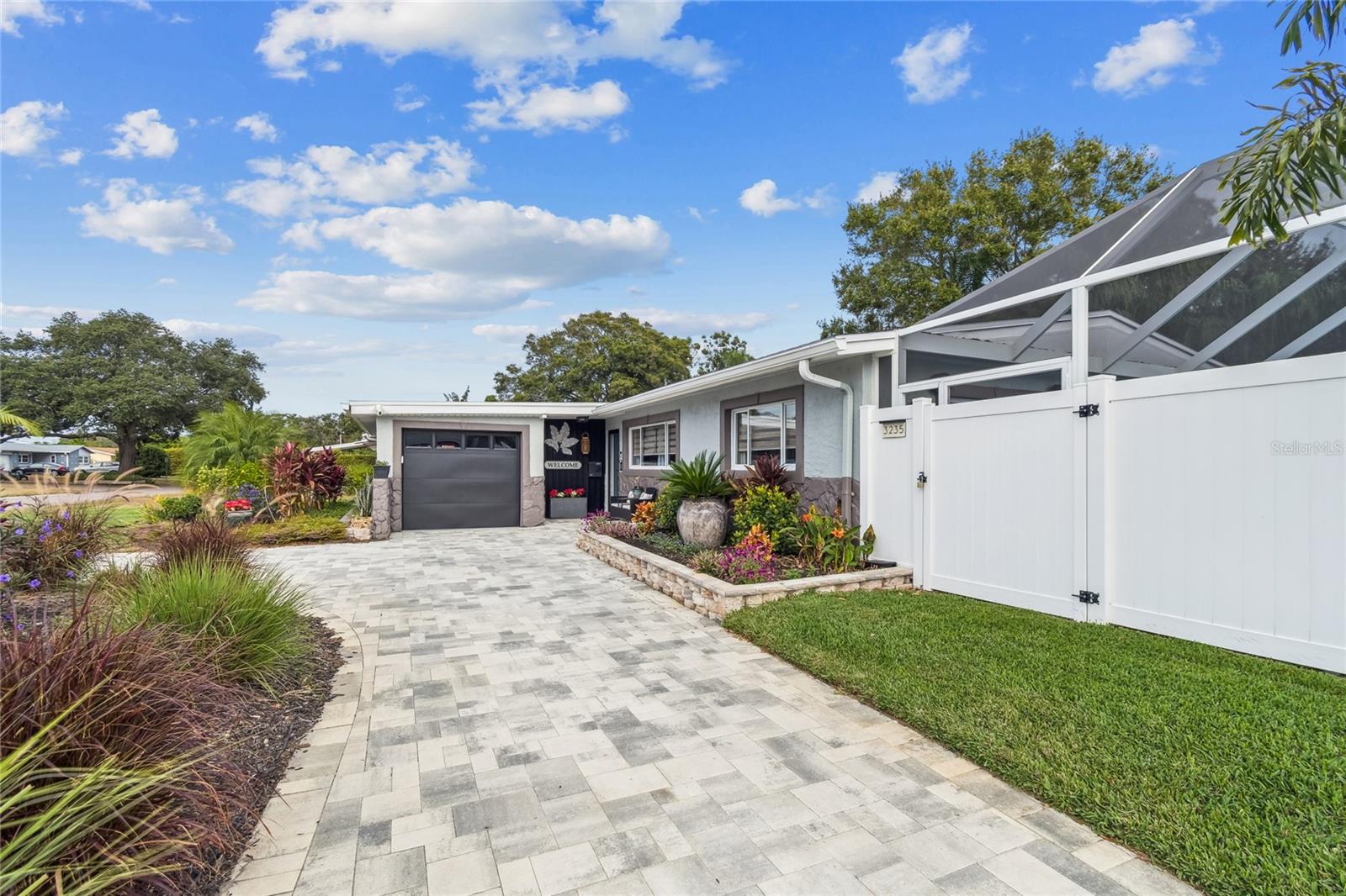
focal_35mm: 15
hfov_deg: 100.4
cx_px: 673
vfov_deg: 77.3
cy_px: 448
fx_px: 561
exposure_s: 1/1250
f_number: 7.1
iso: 100
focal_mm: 10
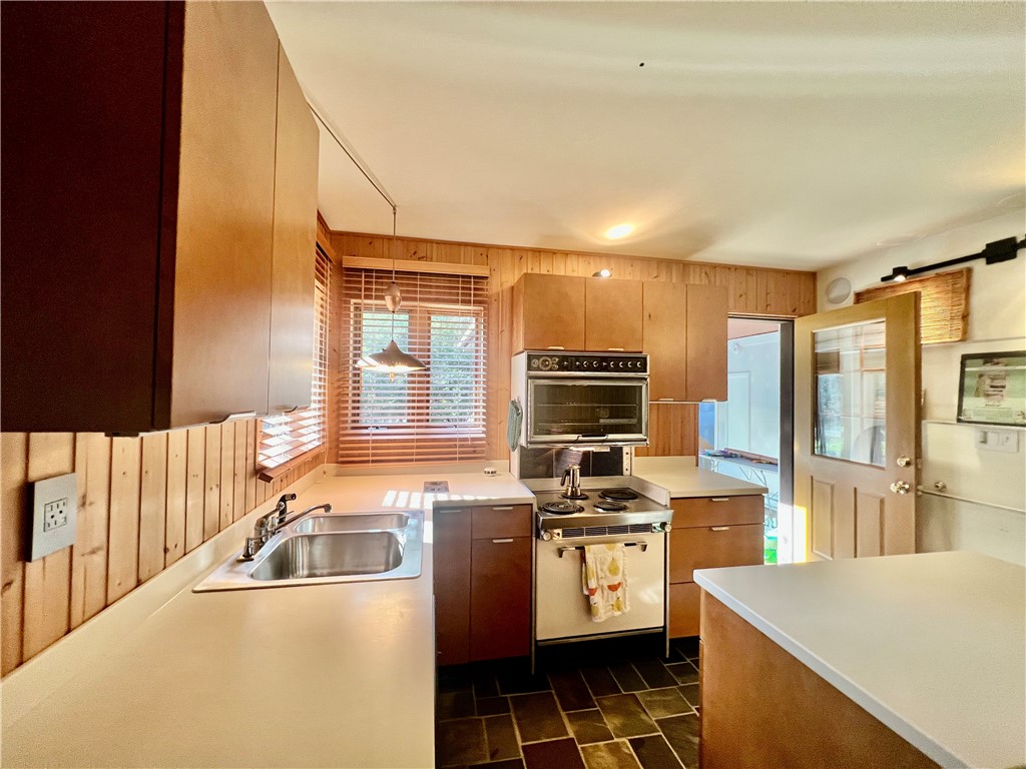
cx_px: 513
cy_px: 384
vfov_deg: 89.9
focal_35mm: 13
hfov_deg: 106.2
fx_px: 385
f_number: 1.8
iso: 200
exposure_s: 1/120
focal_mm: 1.57
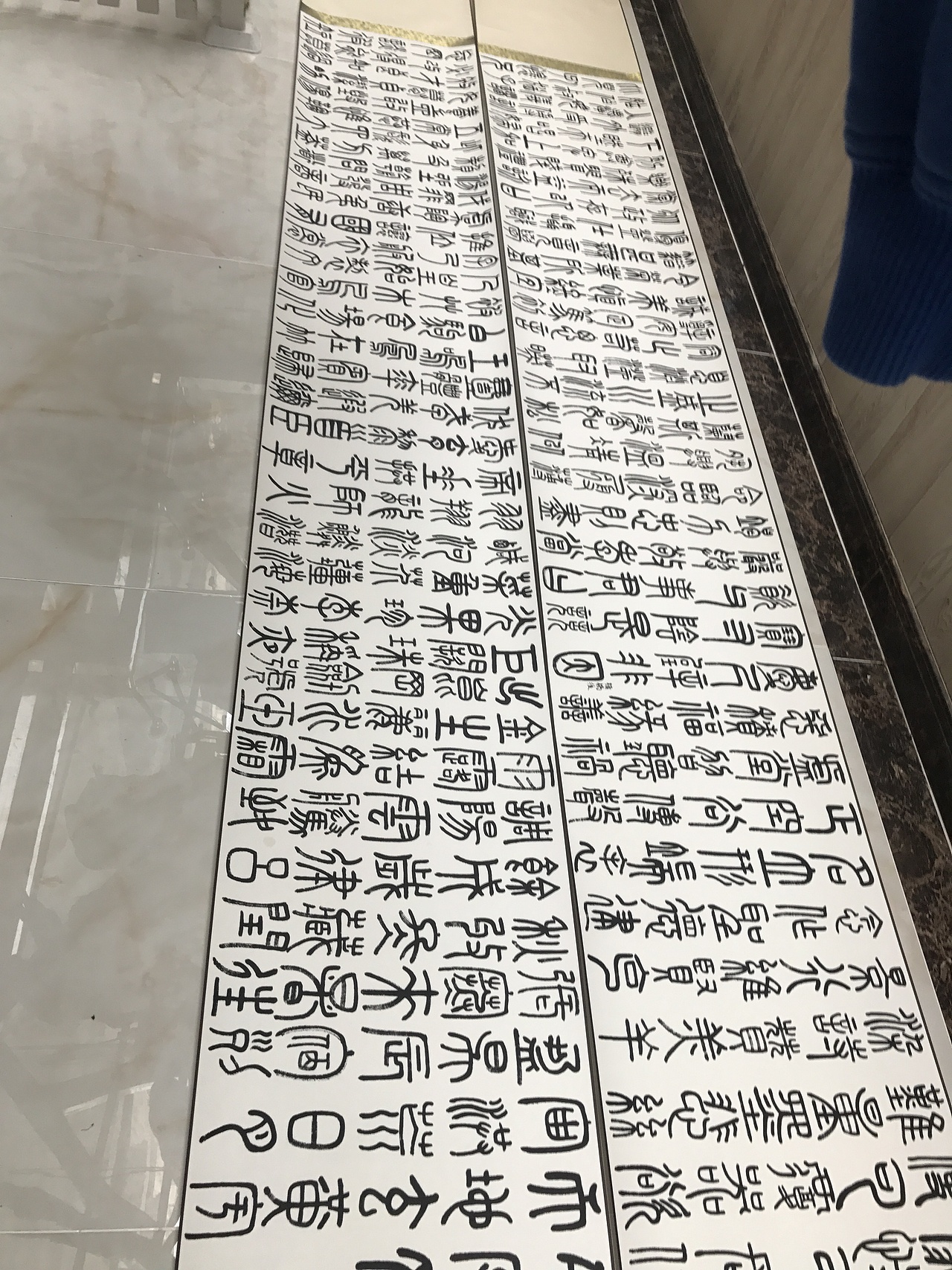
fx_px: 1027
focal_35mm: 28
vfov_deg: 63.4
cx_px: 476
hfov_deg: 49.7
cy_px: 635
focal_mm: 3.99
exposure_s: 1/50
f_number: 1.8
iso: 25
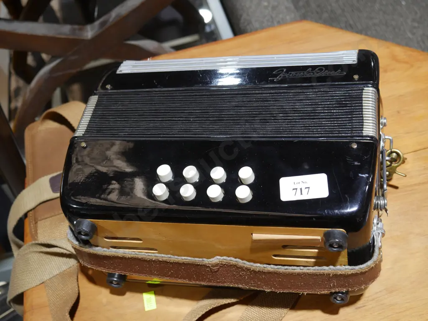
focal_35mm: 50
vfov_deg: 29.1
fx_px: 619
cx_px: 214
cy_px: 160
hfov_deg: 38.2
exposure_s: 1/60
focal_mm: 25
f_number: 5.3
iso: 800
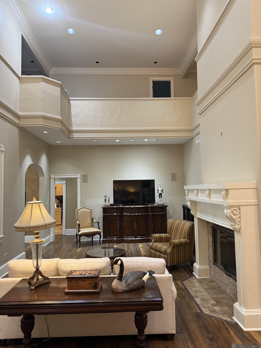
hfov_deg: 56.8
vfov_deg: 71.6
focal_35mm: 24
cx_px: 130
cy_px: 174
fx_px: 241
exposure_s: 1/60
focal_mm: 6.76
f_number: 1.78
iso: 250
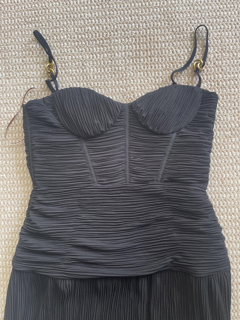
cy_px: 160
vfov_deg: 69.4
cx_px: 120
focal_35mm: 25
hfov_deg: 54.9
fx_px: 231
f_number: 1.6
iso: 125
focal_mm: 5.1
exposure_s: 1/121
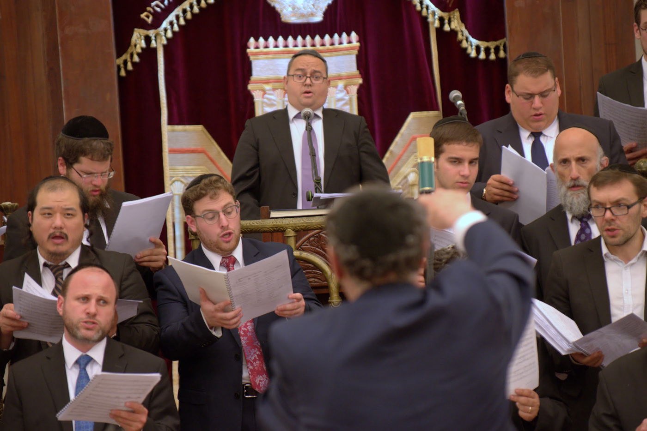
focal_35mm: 154
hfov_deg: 13.3
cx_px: 324
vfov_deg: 8.9
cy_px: 216
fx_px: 2768
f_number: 2.8
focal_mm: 103
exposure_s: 1/50
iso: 1600
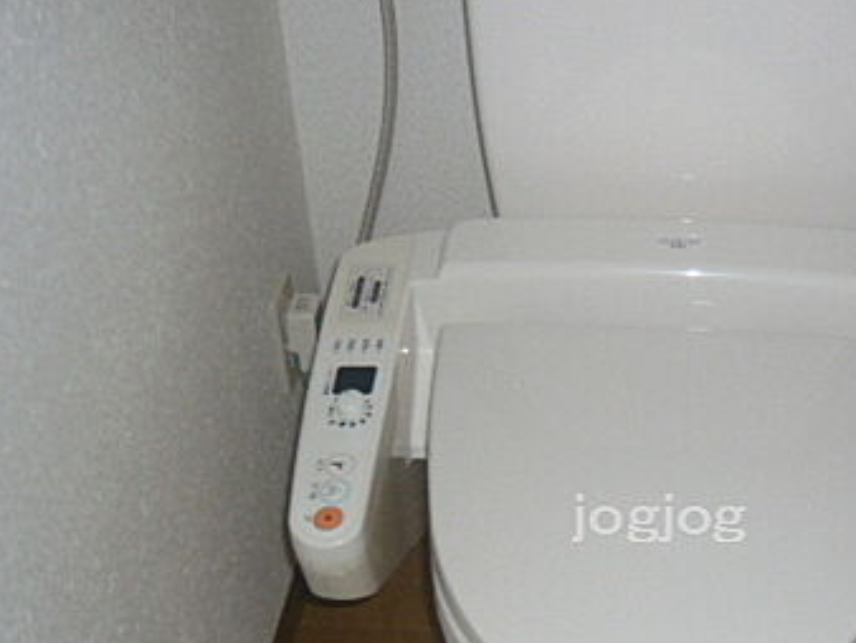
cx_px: 666
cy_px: 511
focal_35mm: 53
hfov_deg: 35.2
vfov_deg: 27.0
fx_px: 1312
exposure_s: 1/30
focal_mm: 4.6
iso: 100
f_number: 2.8
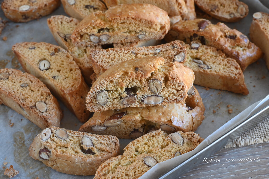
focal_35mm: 52
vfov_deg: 26.0
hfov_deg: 38.2
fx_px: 388
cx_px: 134
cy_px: 90
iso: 320
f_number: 8
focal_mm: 35
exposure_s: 1/13
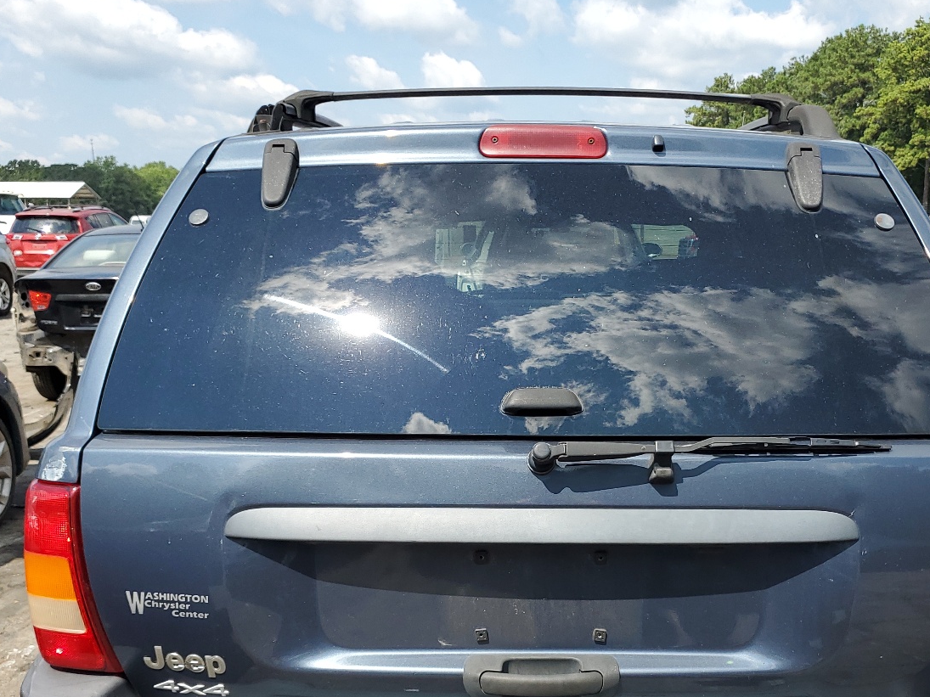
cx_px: 559
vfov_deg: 37.0
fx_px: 1021
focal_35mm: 38
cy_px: 499
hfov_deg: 48.7
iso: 50
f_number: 1.5
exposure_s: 1/2000
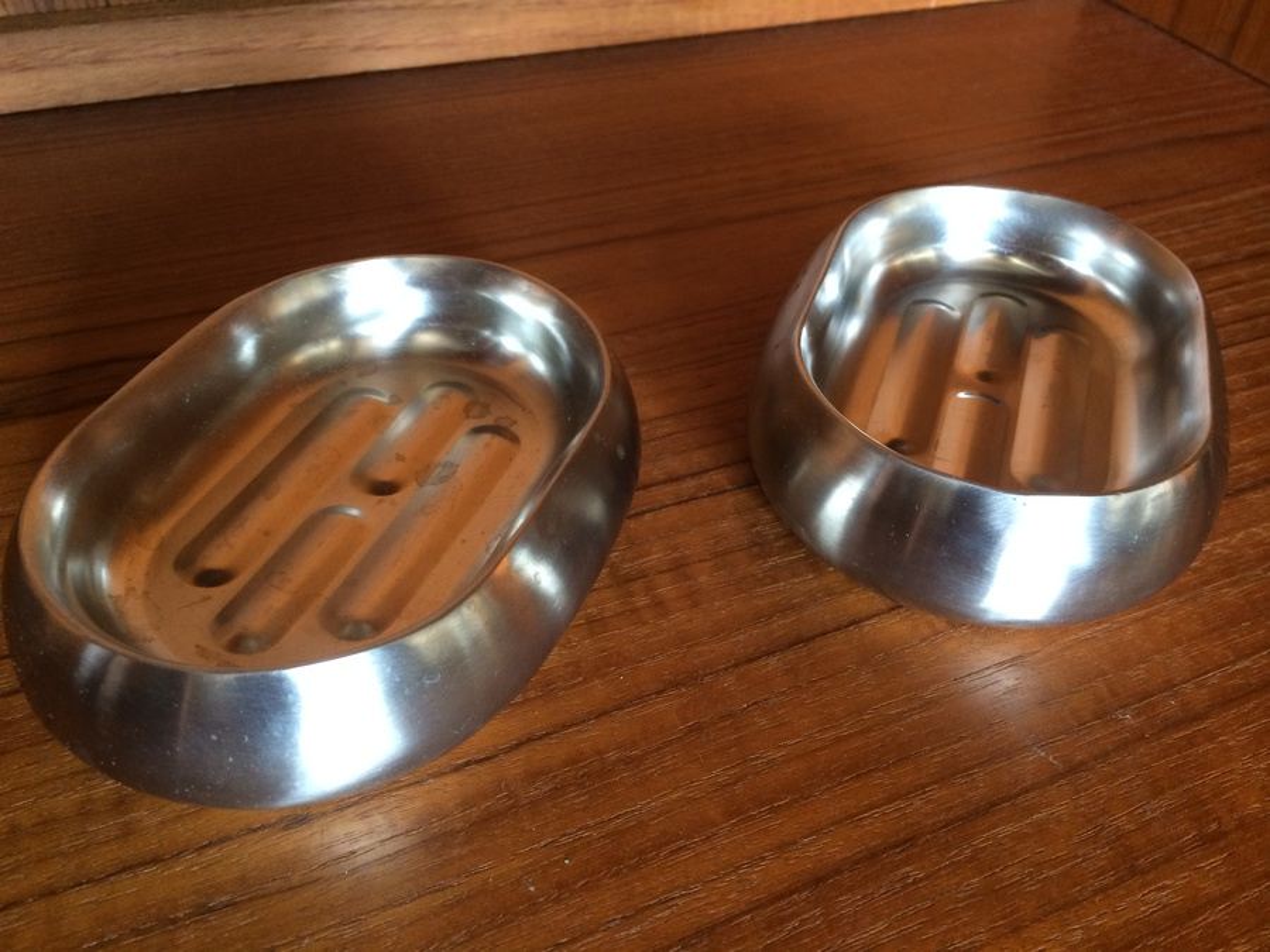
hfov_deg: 60.0
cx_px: 635
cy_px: 476
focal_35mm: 30
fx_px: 1101
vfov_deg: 46.8
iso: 160
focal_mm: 4.12
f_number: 2.2
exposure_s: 1/30
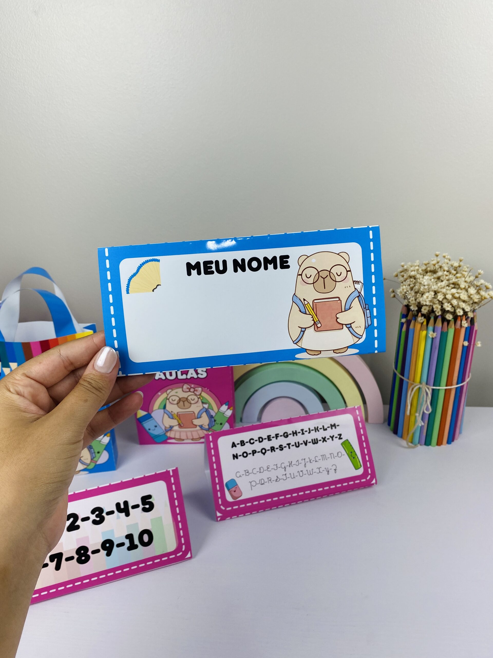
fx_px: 494
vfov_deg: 67.3
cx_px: 246
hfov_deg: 53.1
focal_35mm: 26
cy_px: 329
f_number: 1.8
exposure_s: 1/237
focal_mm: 4.25
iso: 32
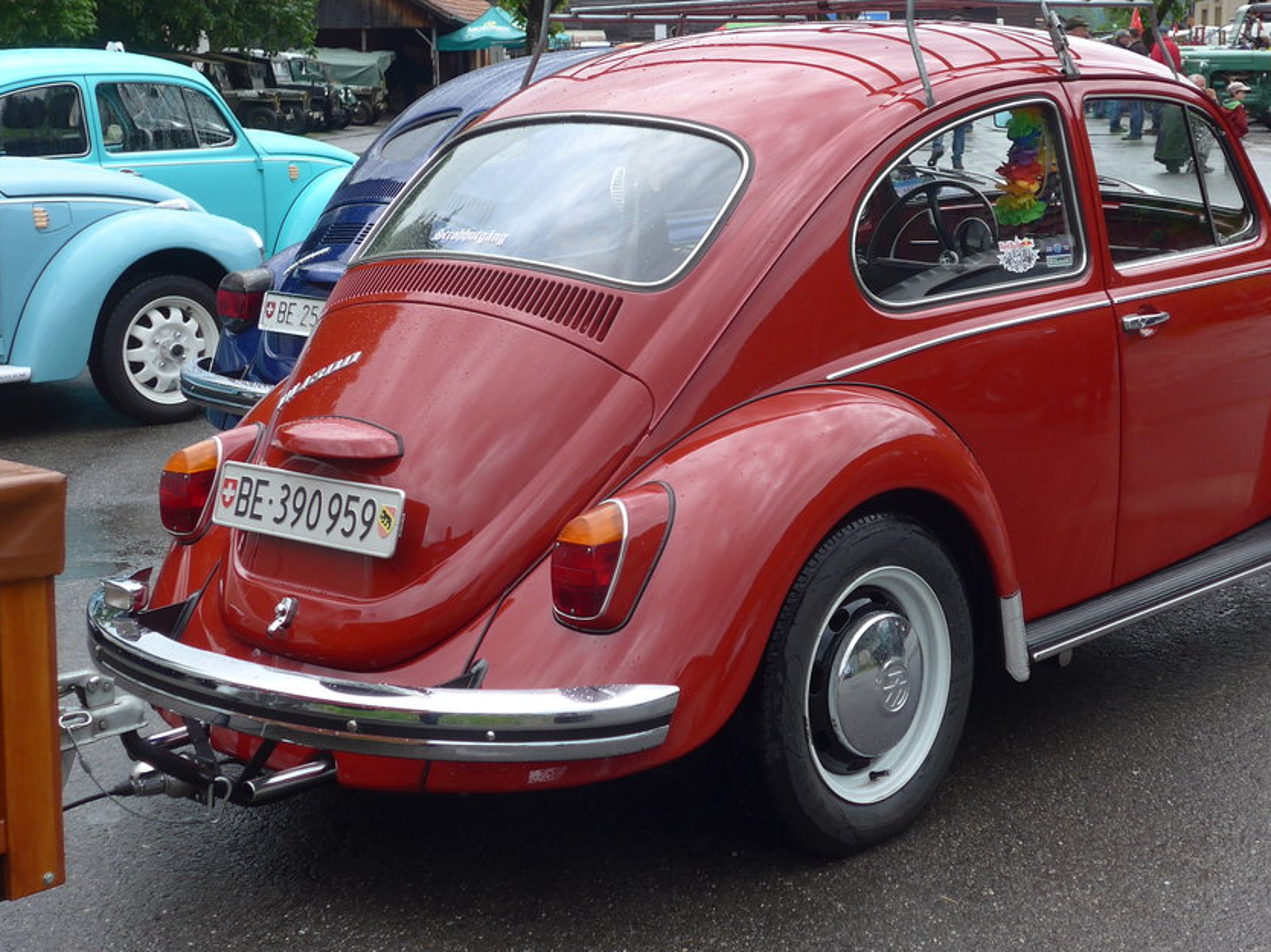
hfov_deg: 32.6
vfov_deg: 24.7
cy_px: 337
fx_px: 2166
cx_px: 751
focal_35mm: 59
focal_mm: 8.4
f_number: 2.8
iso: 80
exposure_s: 1/400
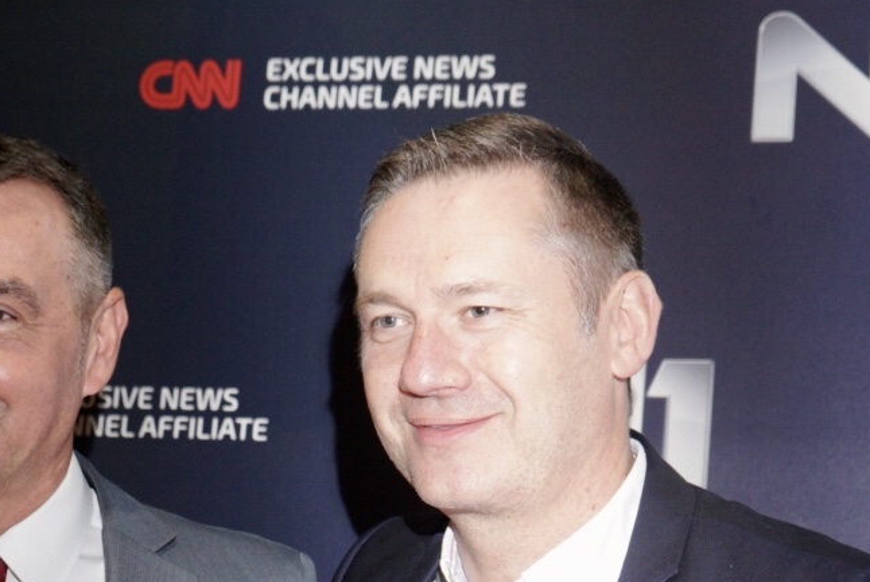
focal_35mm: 100
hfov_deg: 20.3
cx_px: 316
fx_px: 2419
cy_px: 657
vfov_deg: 13.4
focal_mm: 40
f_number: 4.5
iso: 1600
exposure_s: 1/160
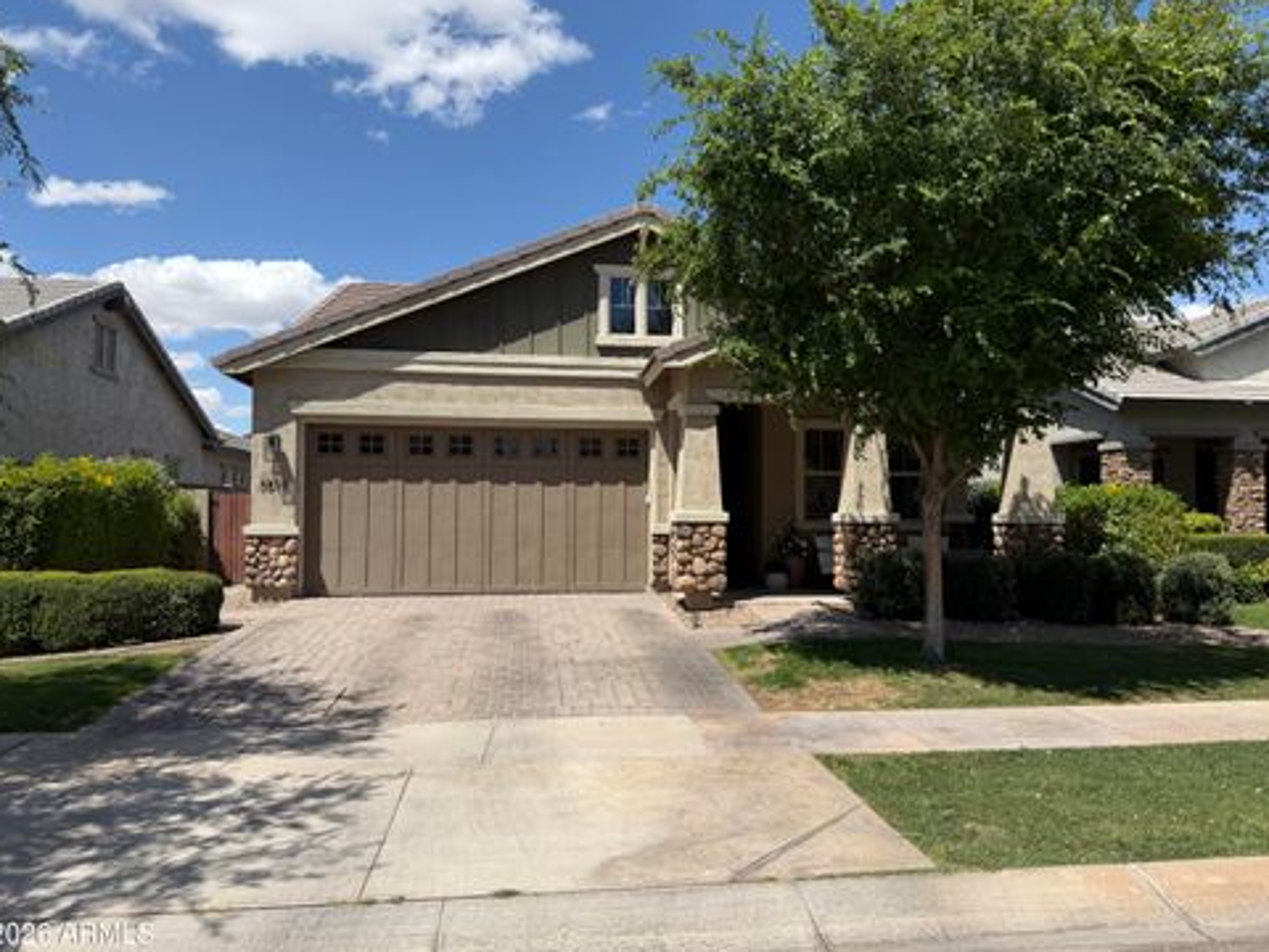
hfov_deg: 69.4
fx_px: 916
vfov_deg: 54.9
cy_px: 483
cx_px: 648
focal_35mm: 25
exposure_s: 1/6173
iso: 80
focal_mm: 6.76
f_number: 1.78
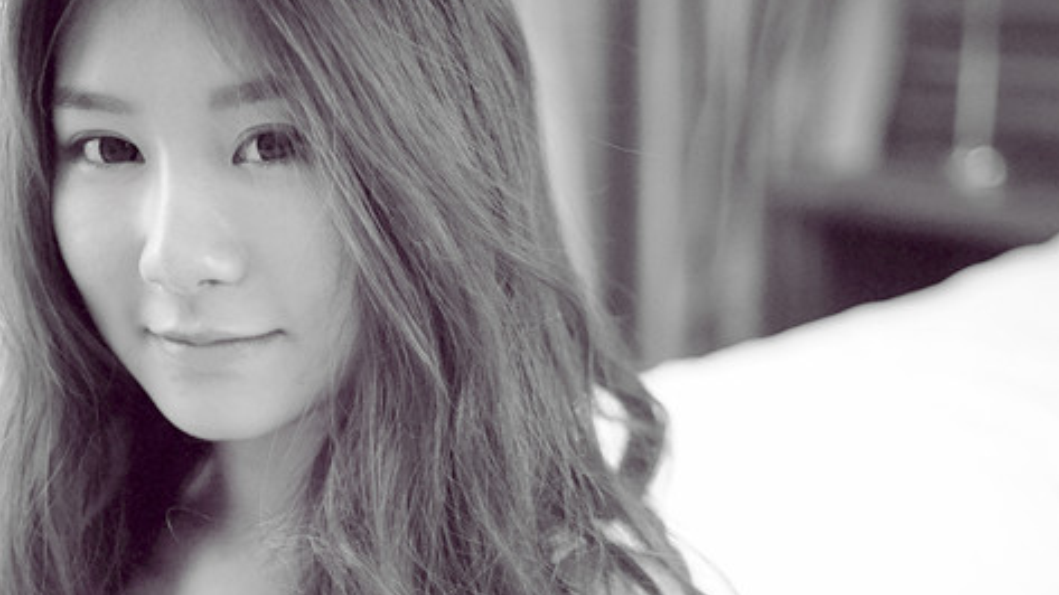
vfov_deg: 19.1
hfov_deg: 33.8
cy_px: 533
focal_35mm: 62
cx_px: 555
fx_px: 1741
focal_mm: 35
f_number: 1.4
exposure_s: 1/320
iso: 400
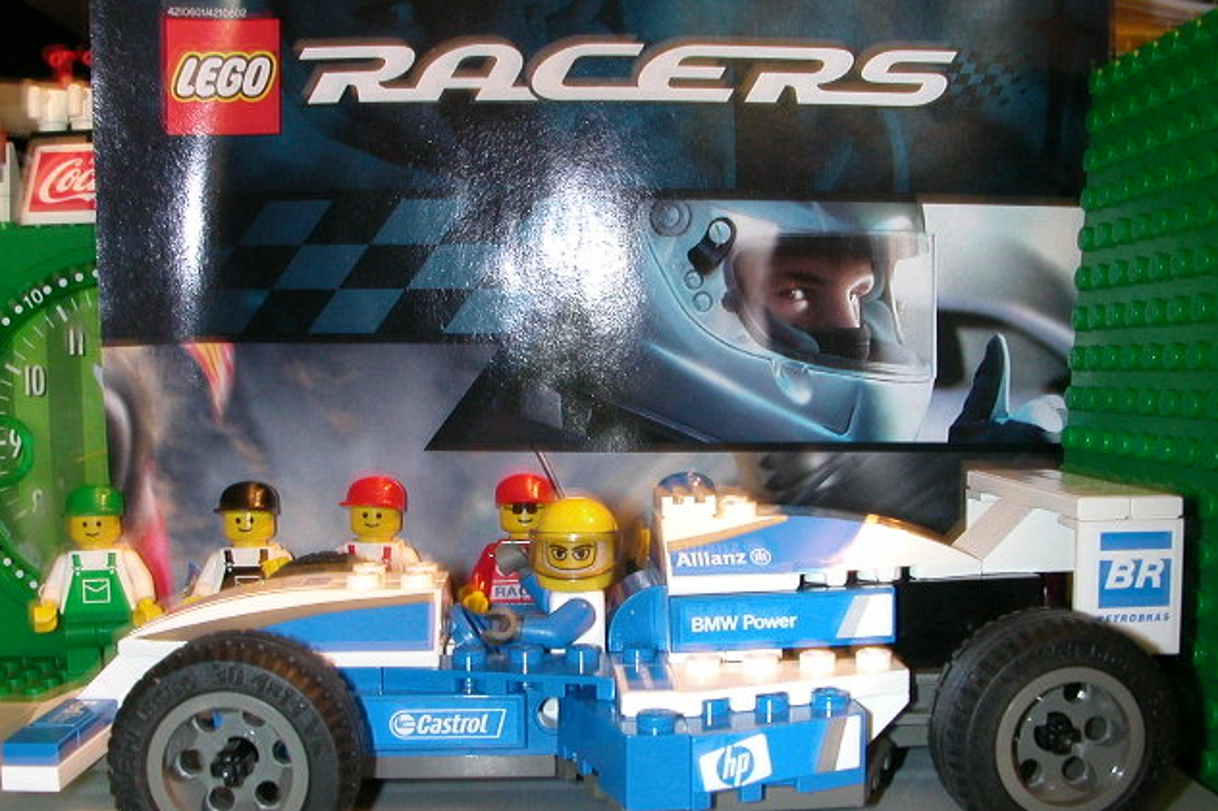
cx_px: 605
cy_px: 437
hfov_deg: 49.6
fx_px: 1319
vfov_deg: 34.2
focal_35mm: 39
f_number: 4.5
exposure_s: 1
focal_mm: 5.6
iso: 200
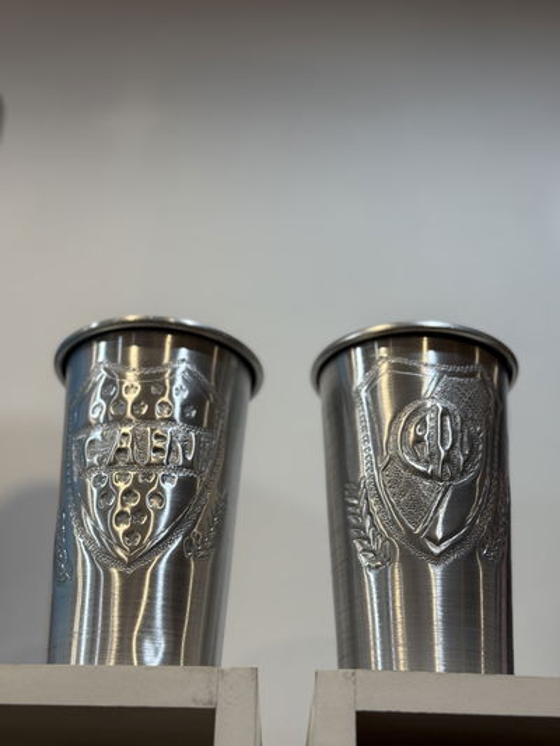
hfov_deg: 30.3
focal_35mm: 48
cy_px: 373
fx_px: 1035
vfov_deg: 39.6
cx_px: 280
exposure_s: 1/100
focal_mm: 6.76
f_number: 1.78
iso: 80
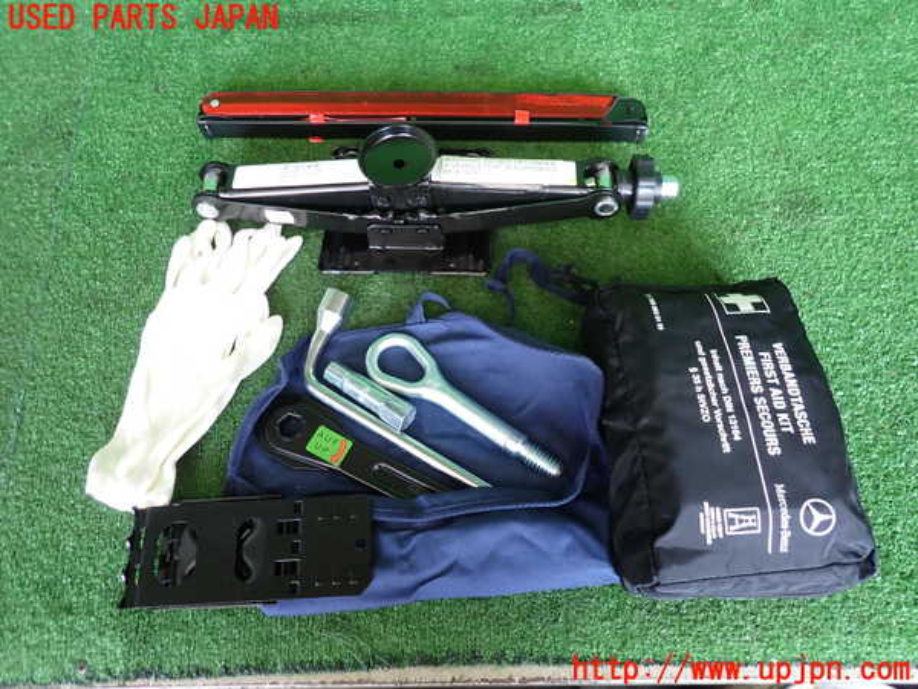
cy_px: 344
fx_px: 663
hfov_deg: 69.4
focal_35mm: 25
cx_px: 459
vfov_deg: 54.9
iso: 200
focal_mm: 4.5
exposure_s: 1/50
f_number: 2
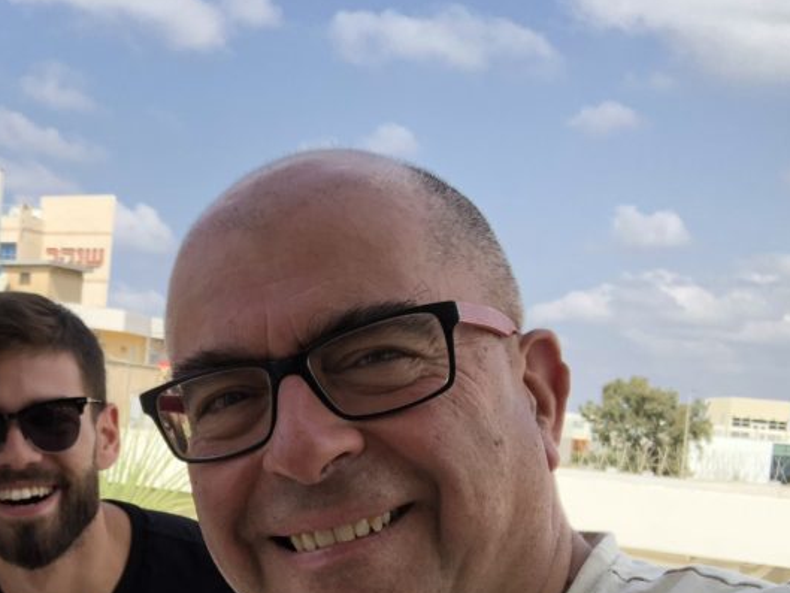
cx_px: 82
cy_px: 494
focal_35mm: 62
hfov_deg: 29.9
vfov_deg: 23.2
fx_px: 1415
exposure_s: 1/438
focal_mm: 2.87
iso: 20
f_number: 2.2
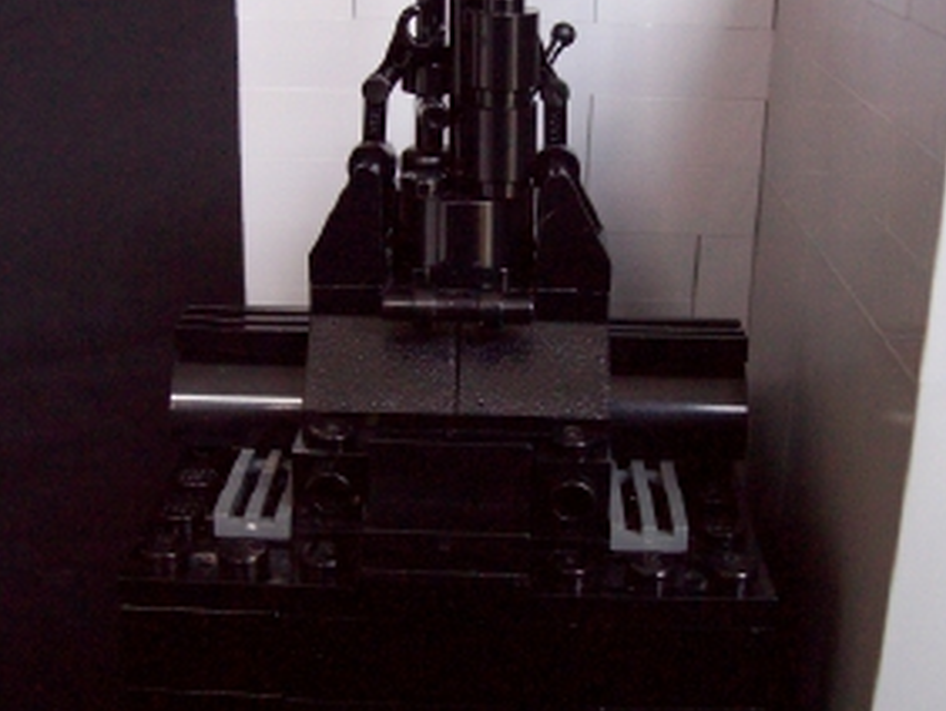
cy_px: 293
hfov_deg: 37.5
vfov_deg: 28.6
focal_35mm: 51
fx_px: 1395
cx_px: 466
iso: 160
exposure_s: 1/8
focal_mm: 6
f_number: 2.7
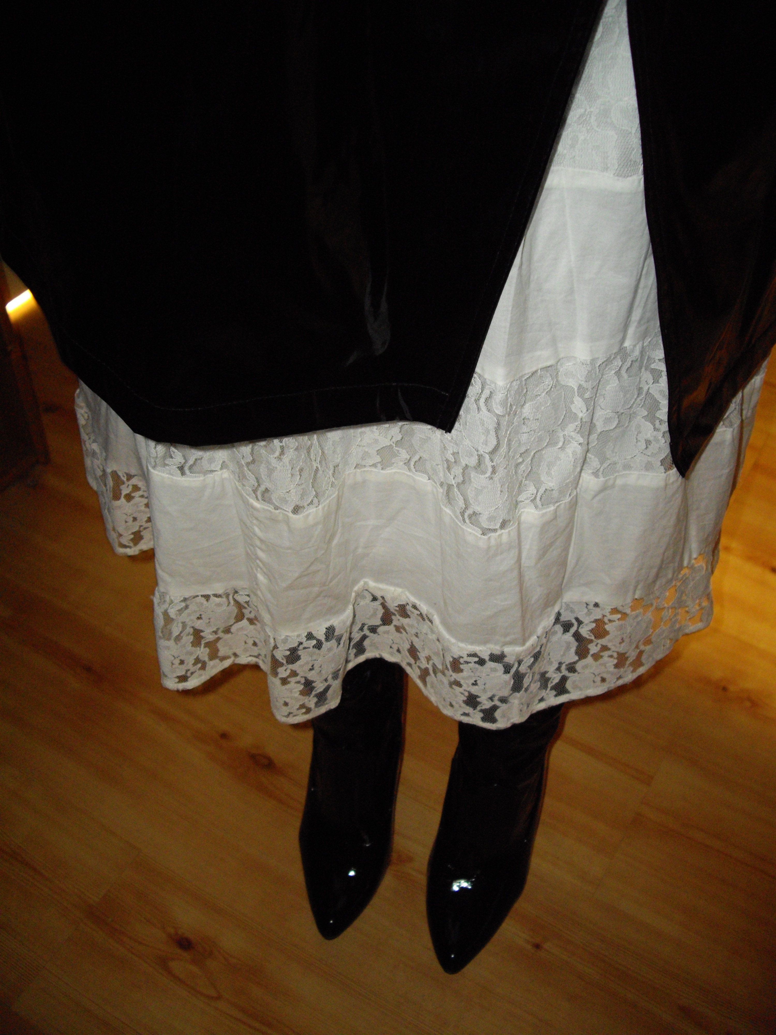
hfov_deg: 37.7
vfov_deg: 49.0
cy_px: 518
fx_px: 1136
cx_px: 388
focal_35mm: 38
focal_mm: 7.9
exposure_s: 1/40
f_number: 2.8
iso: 400
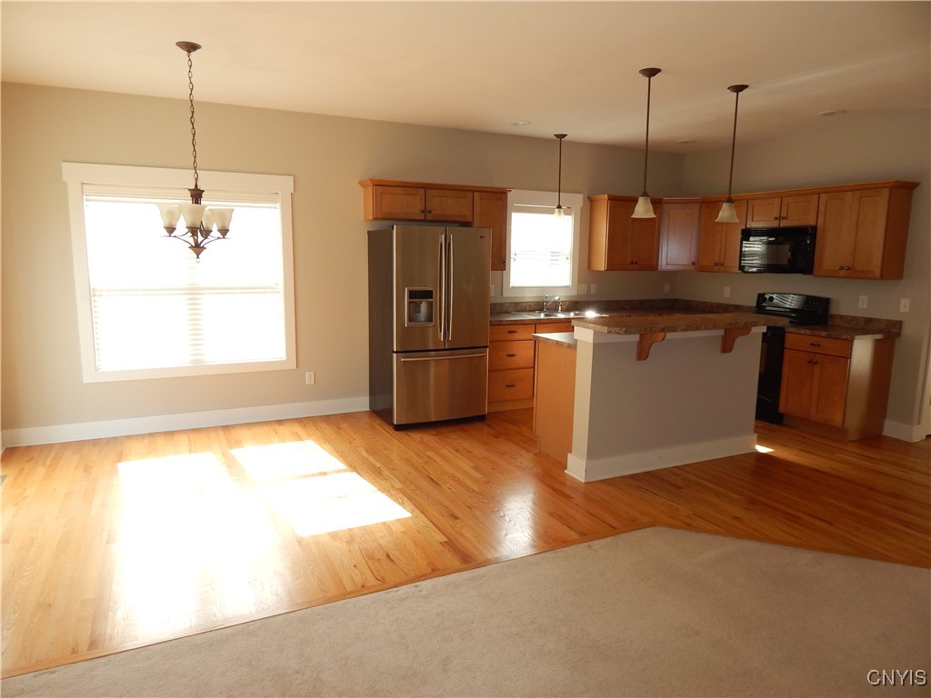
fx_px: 619
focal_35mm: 23
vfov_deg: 58.9
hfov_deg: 73.9
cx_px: 466
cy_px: 349
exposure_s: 1/100
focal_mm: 4
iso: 125
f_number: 3
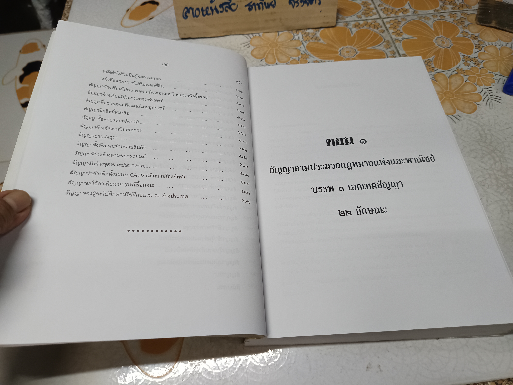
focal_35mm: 24
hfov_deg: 71.6
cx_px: 256
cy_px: 192
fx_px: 356
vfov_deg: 56.8
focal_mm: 5.31
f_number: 1.7
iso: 921
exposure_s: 1/50
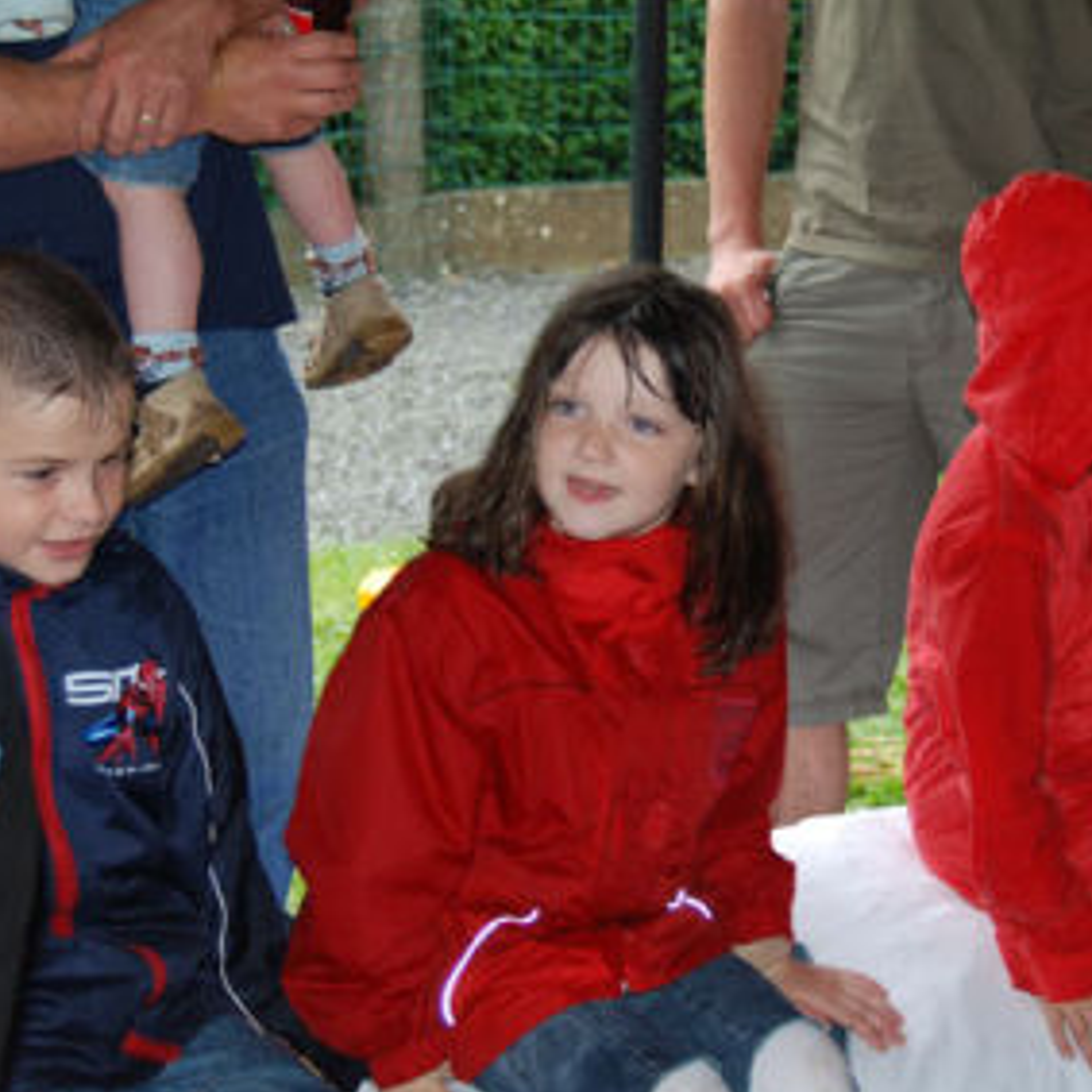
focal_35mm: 95
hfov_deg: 18.2
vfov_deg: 18.3
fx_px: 3387
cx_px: 799
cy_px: 494
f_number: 4
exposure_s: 1/60
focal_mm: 35
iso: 100
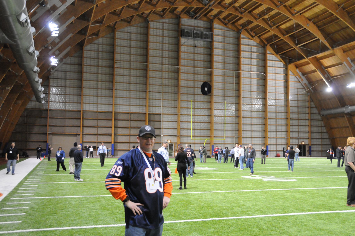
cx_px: 176
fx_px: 365
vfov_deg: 35.9
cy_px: 118
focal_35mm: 37
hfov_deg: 51.9
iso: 3200
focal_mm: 24
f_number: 4
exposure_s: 1/60
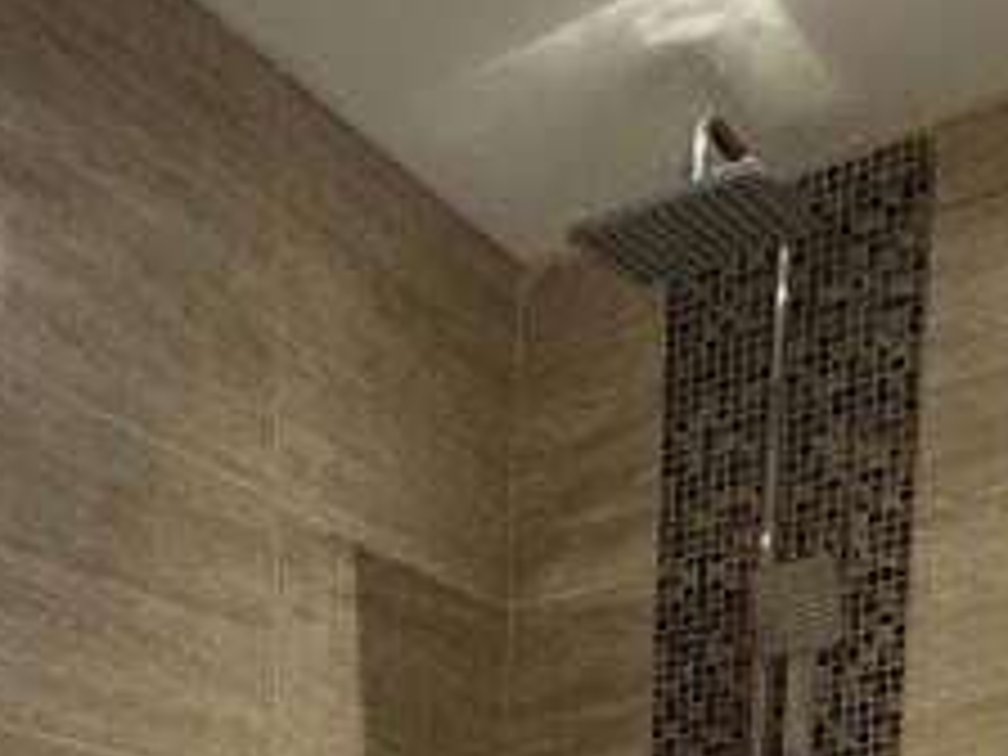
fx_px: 1864
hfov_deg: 27.6
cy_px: 1494
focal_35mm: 64
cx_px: -104
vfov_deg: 17.1
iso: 160
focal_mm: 2.22
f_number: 2.2
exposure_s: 1/100
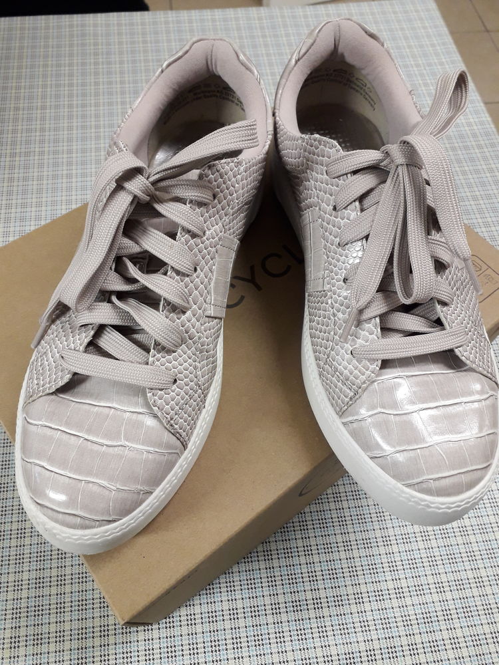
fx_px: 519
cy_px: 332
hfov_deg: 51.4
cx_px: 250
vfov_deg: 65.3
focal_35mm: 27
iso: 125
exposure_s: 1/50
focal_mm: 3.6
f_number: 1.9
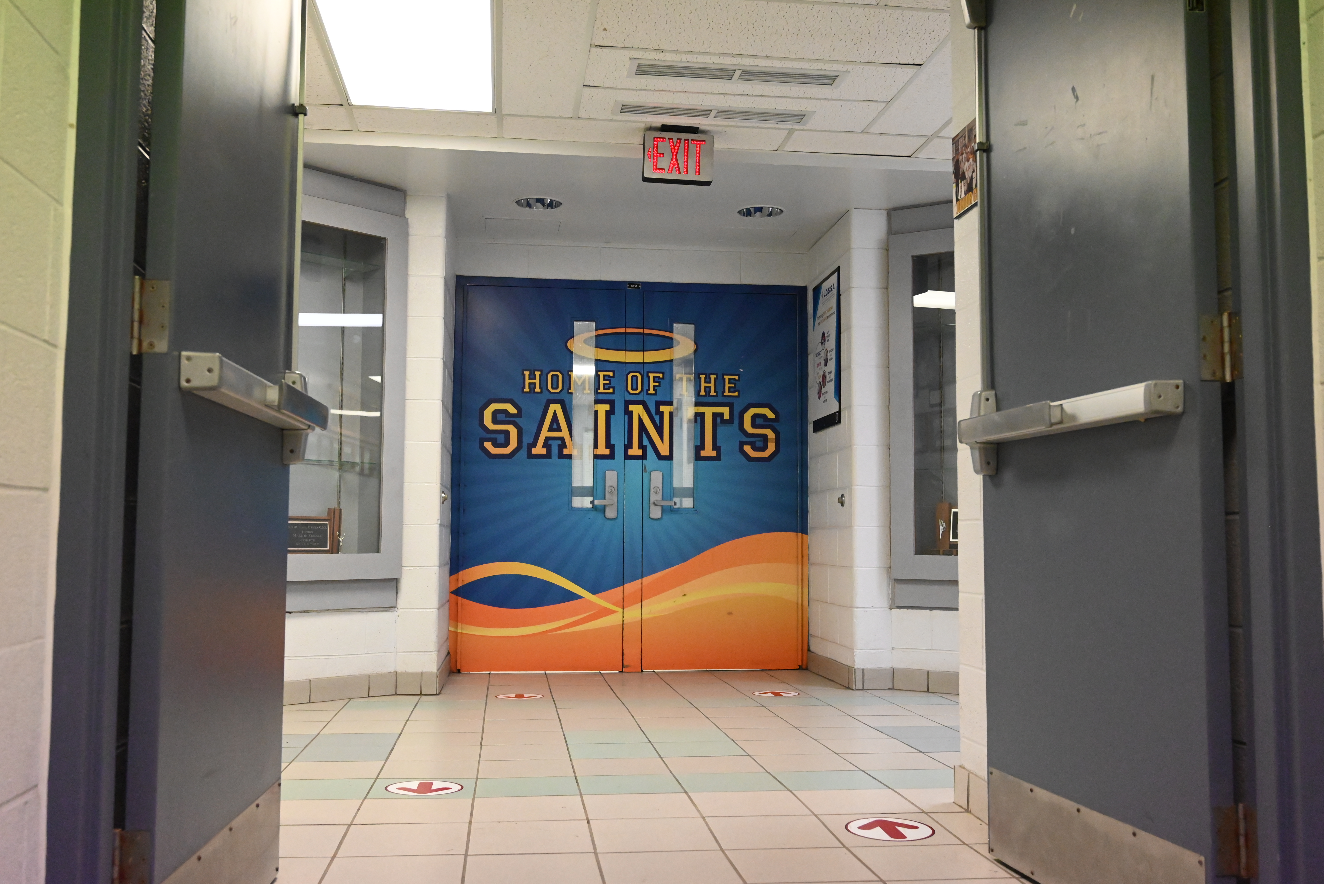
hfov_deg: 56.5
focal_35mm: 34
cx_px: 662
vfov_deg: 39.5
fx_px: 1232
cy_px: 442
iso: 9000
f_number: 5.6
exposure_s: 1/250
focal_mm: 33.5
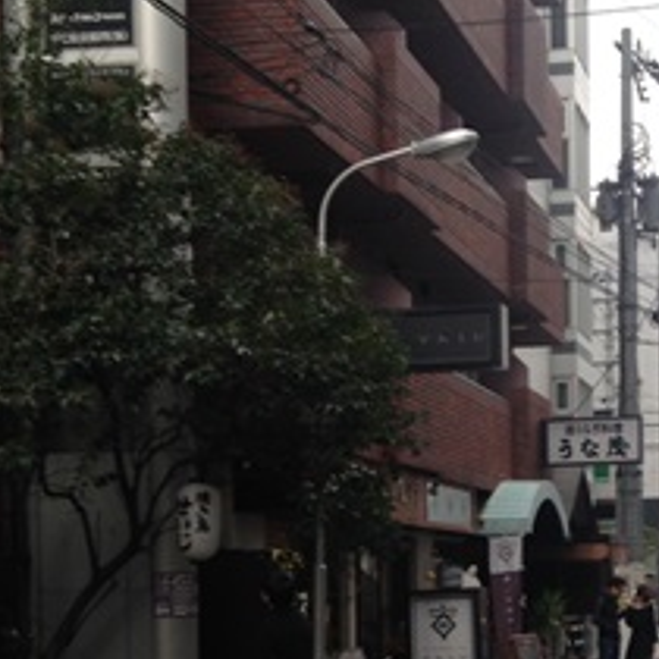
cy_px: 621
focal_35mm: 89
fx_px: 1917
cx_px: 587
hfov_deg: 19.2
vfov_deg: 19.1
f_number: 2.4
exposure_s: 1/120
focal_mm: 4.12
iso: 50
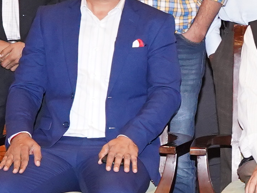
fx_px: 1721
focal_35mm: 232
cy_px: -7
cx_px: 476
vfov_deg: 6.4
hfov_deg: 8.2
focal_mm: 29.1
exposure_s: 1/125
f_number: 5
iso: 2500
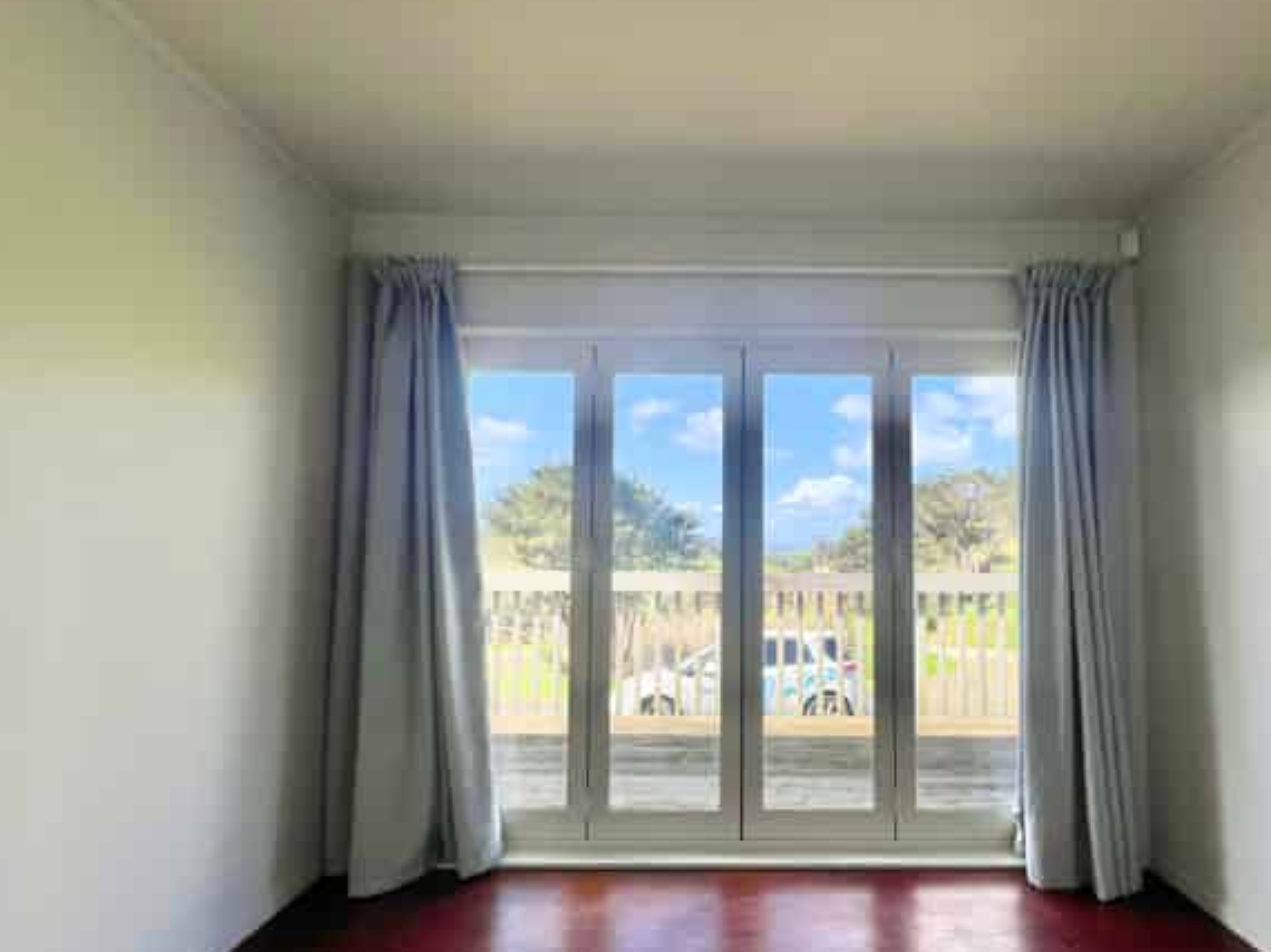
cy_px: 516
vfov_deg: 81.5
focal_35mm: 15
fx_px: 551
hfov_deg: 97.6
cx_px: 725
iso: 32
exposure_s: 1/815
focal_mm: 1.57
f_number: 1.8
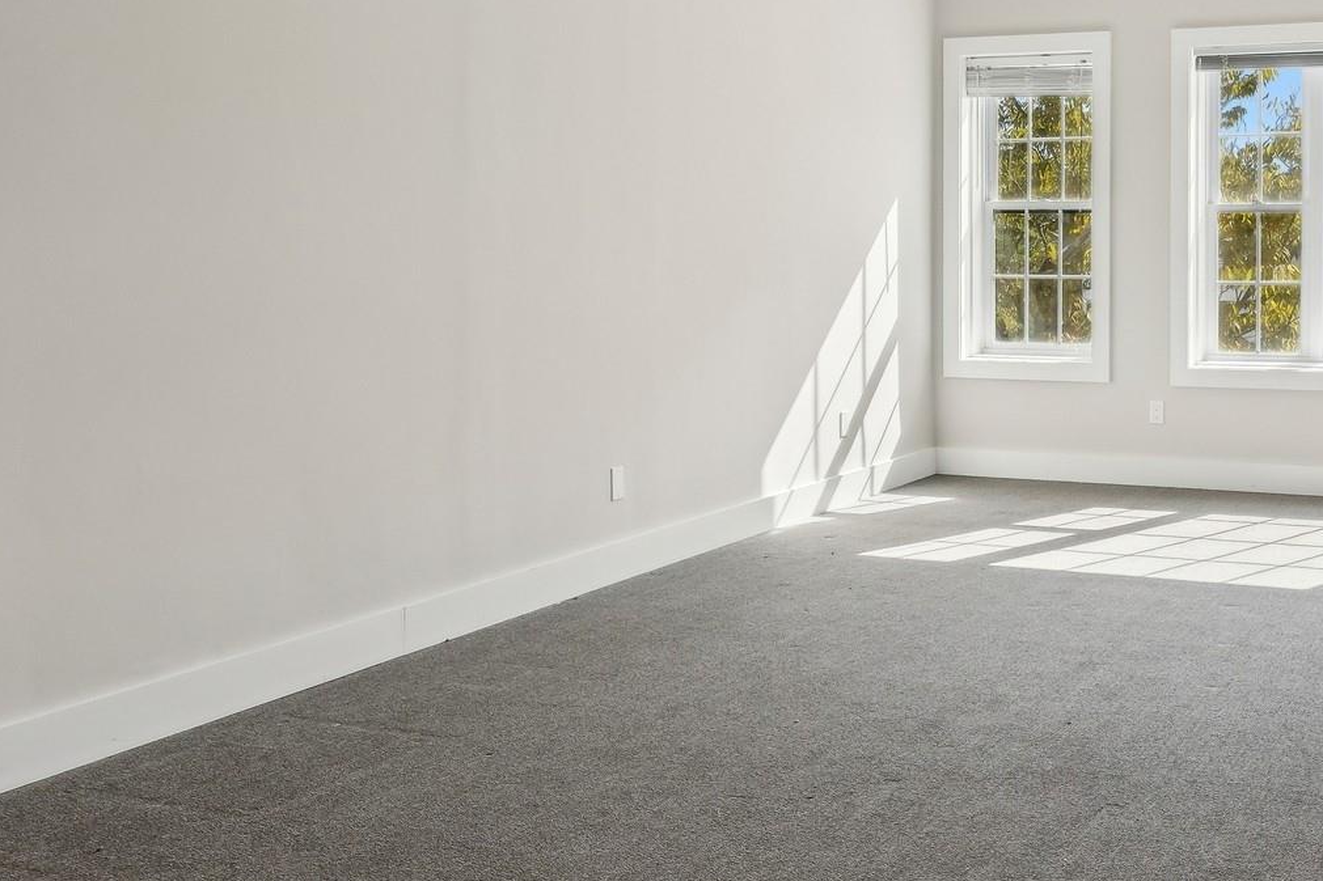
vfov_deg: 32.4
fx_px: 1506
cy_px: 296
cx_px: 1025
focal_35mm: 41
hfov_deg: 45.4
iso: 500
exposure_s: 1/20
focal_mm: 15.5
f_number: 8
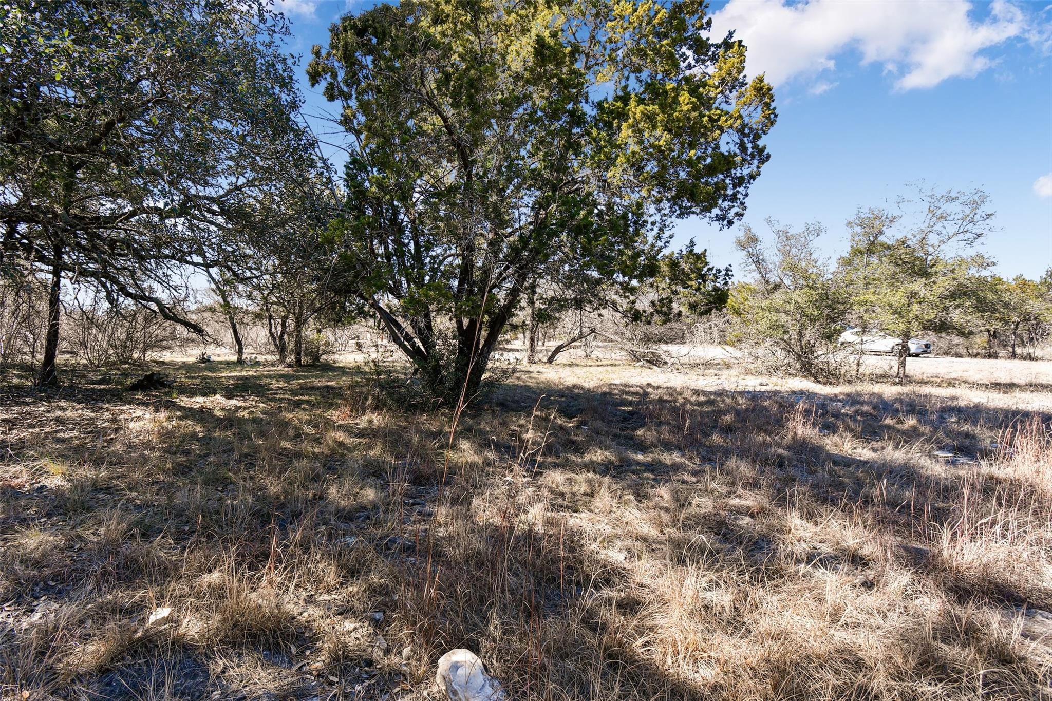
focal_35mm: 15
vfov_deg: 77.3
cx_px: 526
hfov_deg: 100.4
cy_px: 350
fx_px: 438
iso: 200
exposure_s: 1/250
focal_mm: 10
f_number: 6.3
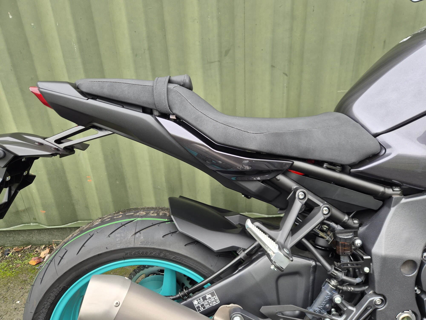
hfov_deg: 73.9
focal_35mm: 23
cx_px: 213
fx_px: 283
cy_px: 160
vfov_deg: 58.9
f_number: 1.8
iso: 80
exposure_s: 1/180
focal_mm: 5.4
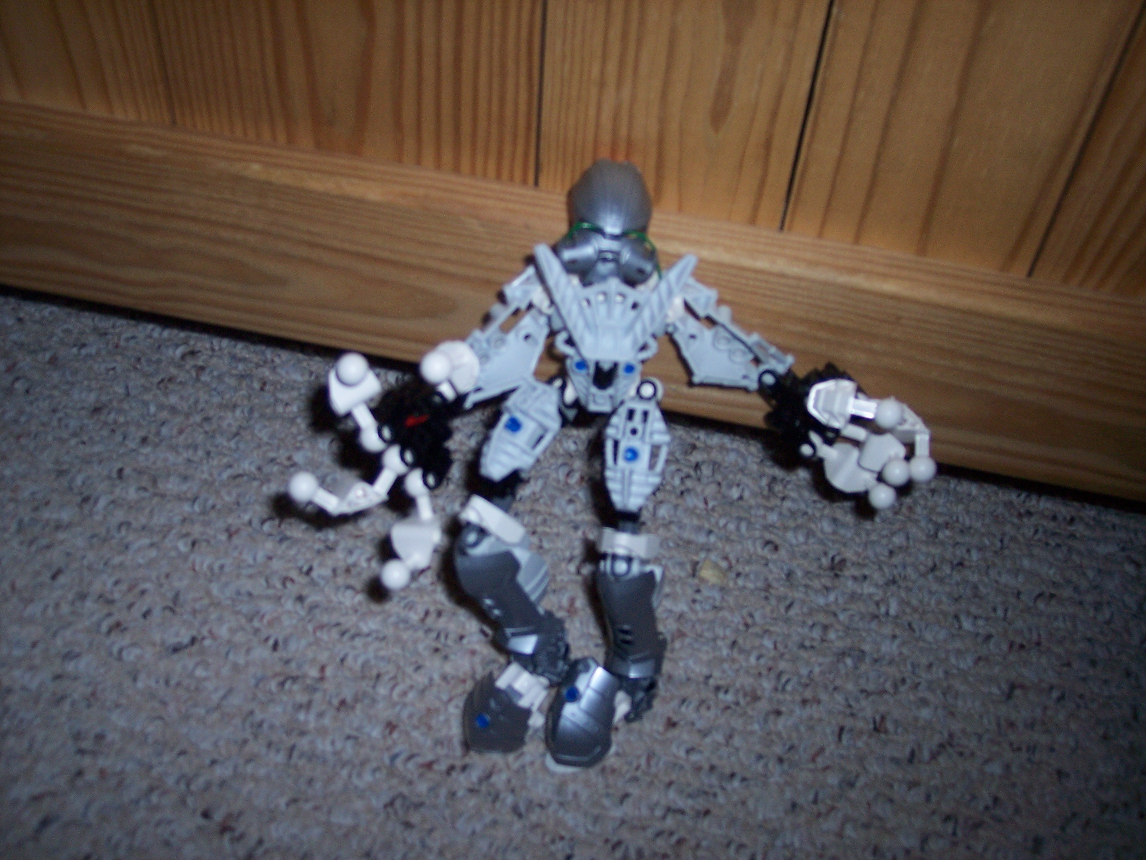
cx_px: 573
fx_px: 1291
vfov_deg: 36.8
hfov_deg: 47.9
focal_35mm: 39
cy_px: 430
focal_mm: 8
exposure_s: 1/60
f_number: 2.8
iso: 100
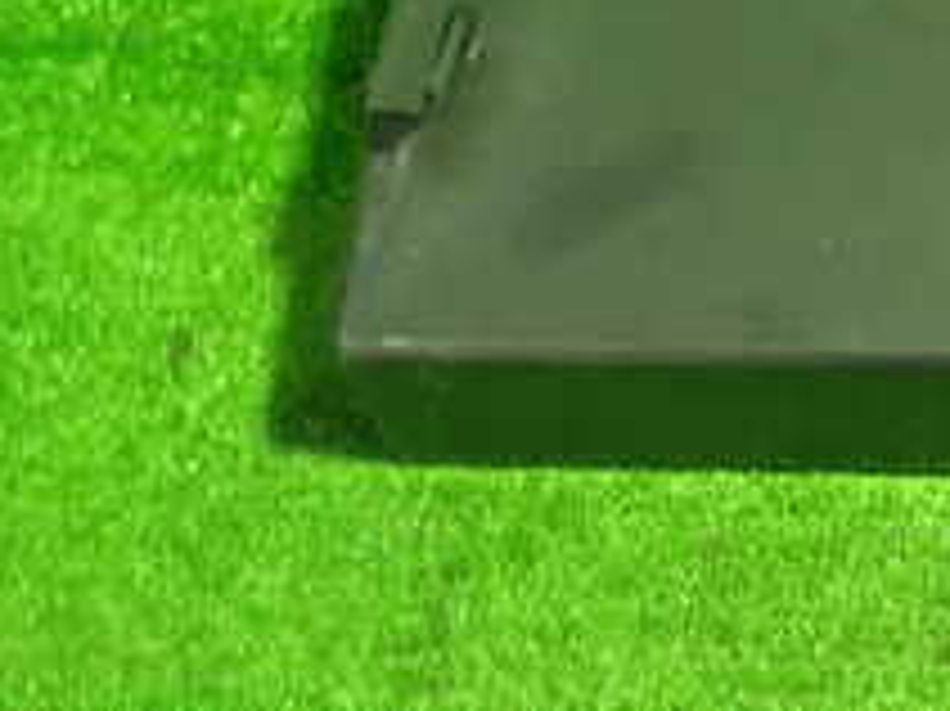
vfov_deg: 19.4
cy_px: -153
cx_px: 1157
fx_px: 1947
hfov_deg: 24.6
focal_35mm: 71
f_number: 2
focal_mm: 4.5
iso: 500
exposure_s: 1/30
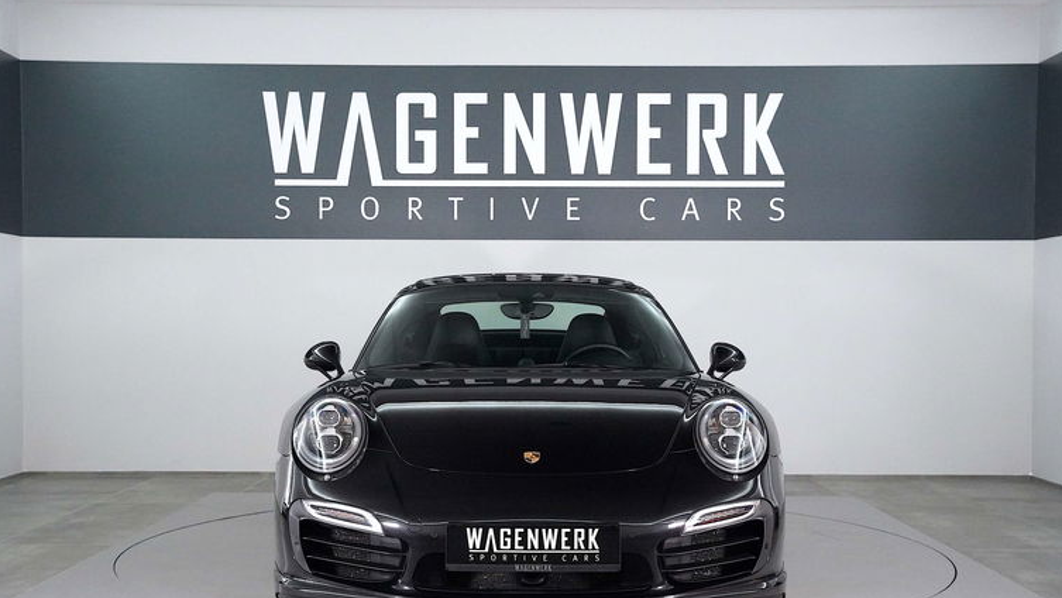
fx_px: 1342
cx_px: 527
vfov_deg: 25.1
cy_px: 355
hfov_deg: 43.2
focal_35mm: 48
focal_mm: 44.6
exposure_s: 1/13
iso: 12800
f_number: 5.6
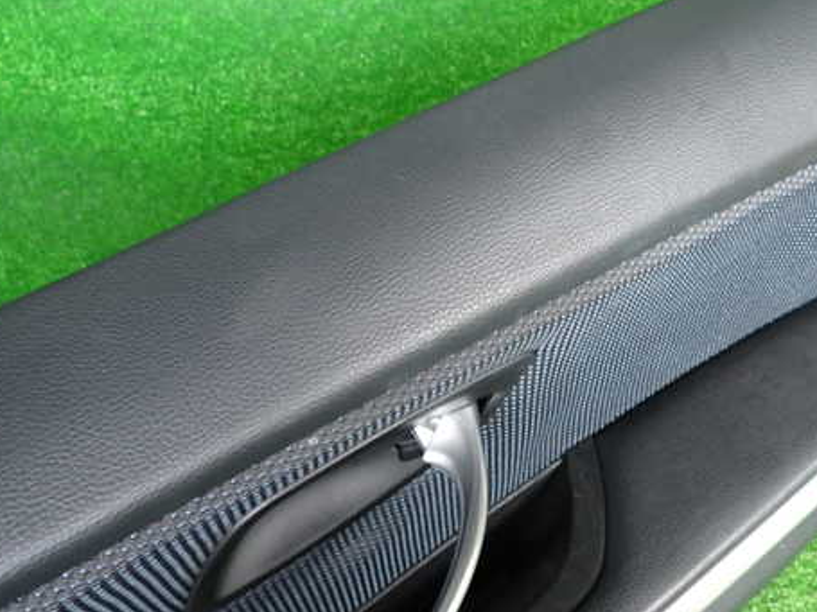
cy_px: 269
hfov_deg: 55.0
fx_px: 779
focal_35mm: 33
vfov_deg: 42.9
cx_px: 483
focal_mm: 4.5
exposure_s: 1/30
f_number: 2
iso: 200
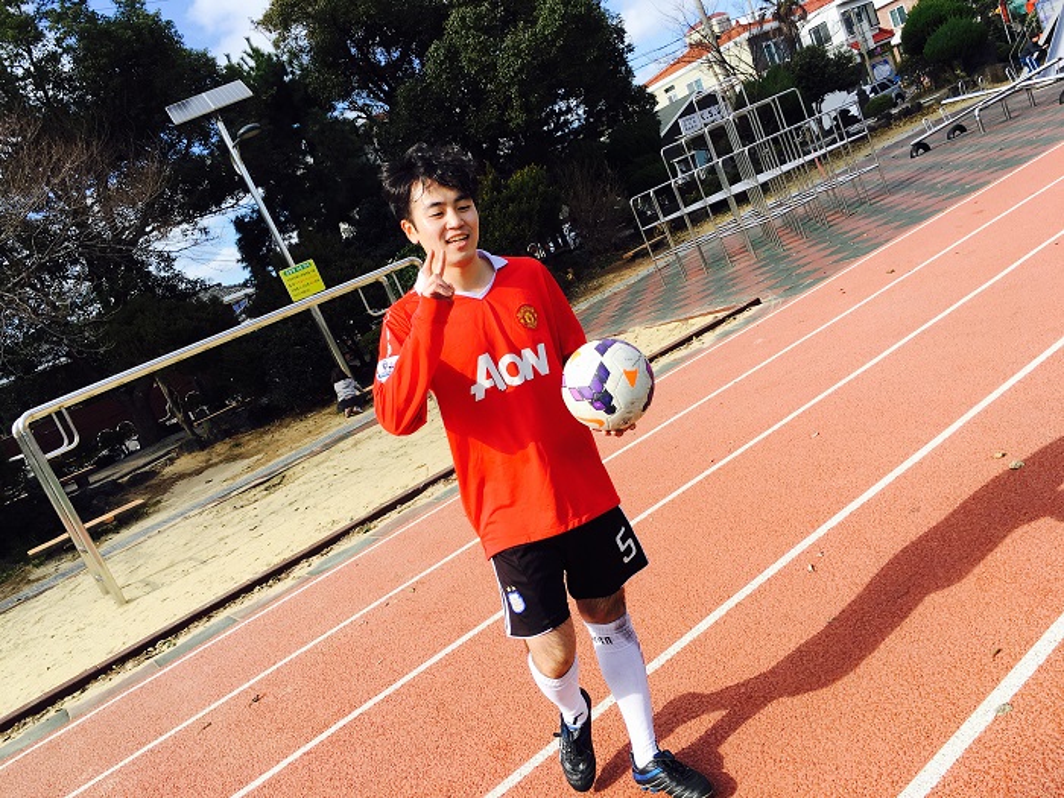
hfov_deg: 61.7
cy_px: 399
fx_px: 891
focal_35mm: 29
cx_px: 532
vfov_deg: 48.2
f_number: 2.2
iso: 25
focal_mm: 4.15
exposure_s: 1/874
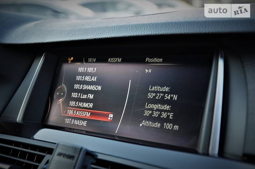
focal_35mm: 68
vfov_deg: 20.1
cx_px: 128
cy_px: 84
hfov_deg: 29.9
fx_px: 477
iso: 500
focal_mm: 45
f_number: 4.8
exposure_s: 1/60
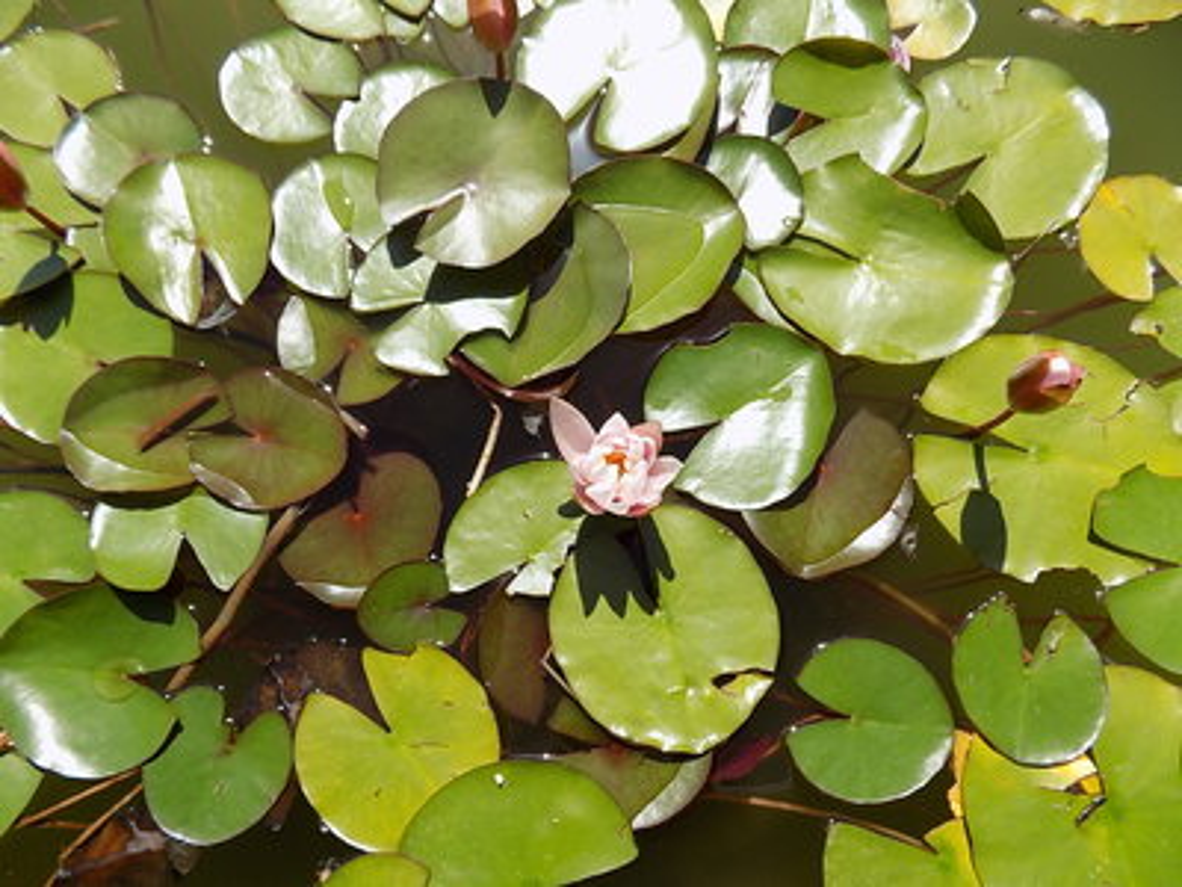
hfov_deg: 73.9
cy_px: 444
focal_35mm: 23
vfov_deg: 58.9
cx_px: 591
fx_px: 785
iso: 80
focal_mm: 4
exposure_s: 1/1000
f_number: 3.1
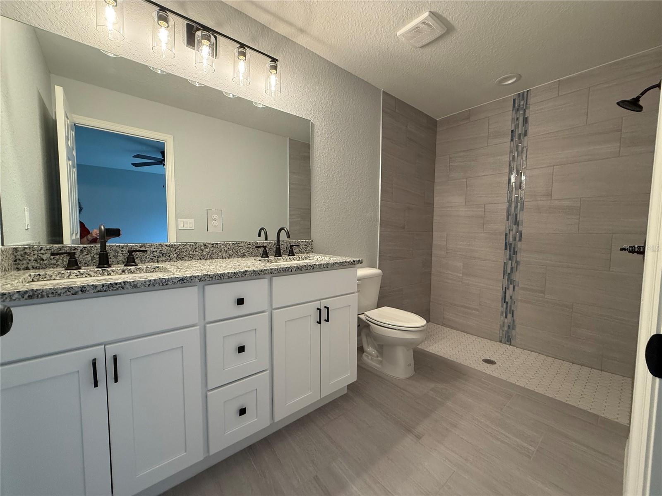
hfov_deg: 102.1
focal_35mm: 14
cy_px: 248
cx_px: 331
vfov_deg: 85.7
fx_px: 268
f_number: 2.2
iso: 250
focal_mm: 2.22
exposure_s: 1/120
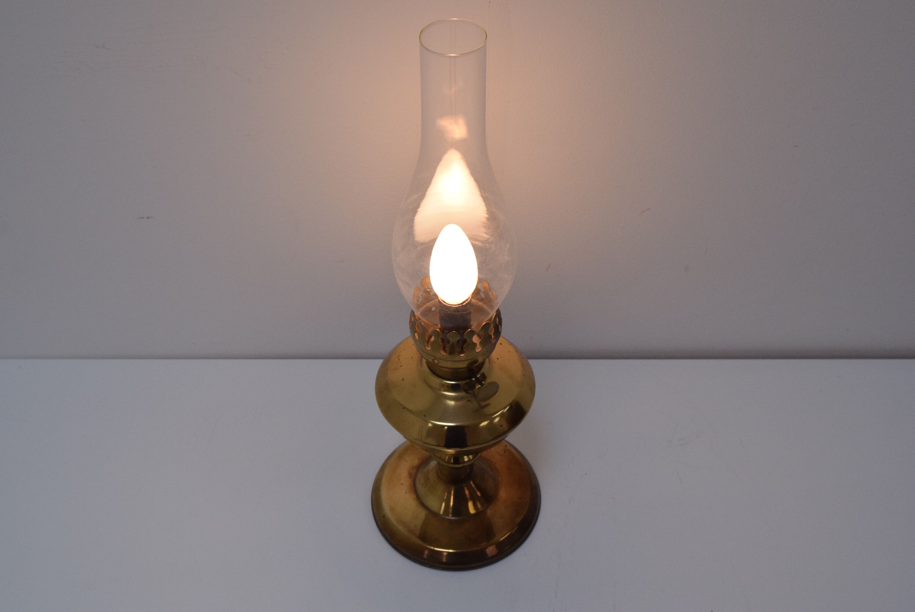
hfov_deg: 49.5
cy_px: 306
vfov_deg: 34.3
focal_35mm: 39
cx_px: 458
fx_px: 992
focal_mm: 26
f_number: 8
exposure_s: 1/250
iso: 1600
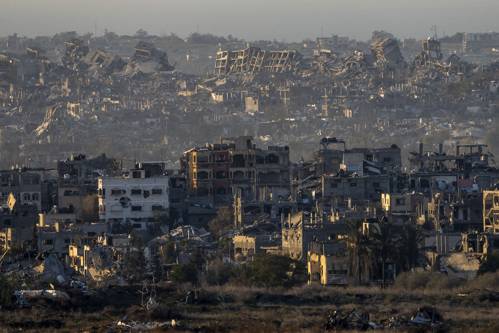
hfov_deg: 2.3
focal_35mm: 900
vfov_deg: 1.5
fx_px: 12474
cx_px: 250
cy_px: 166
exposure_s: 1/1250
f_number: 8
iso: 400
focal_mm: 600
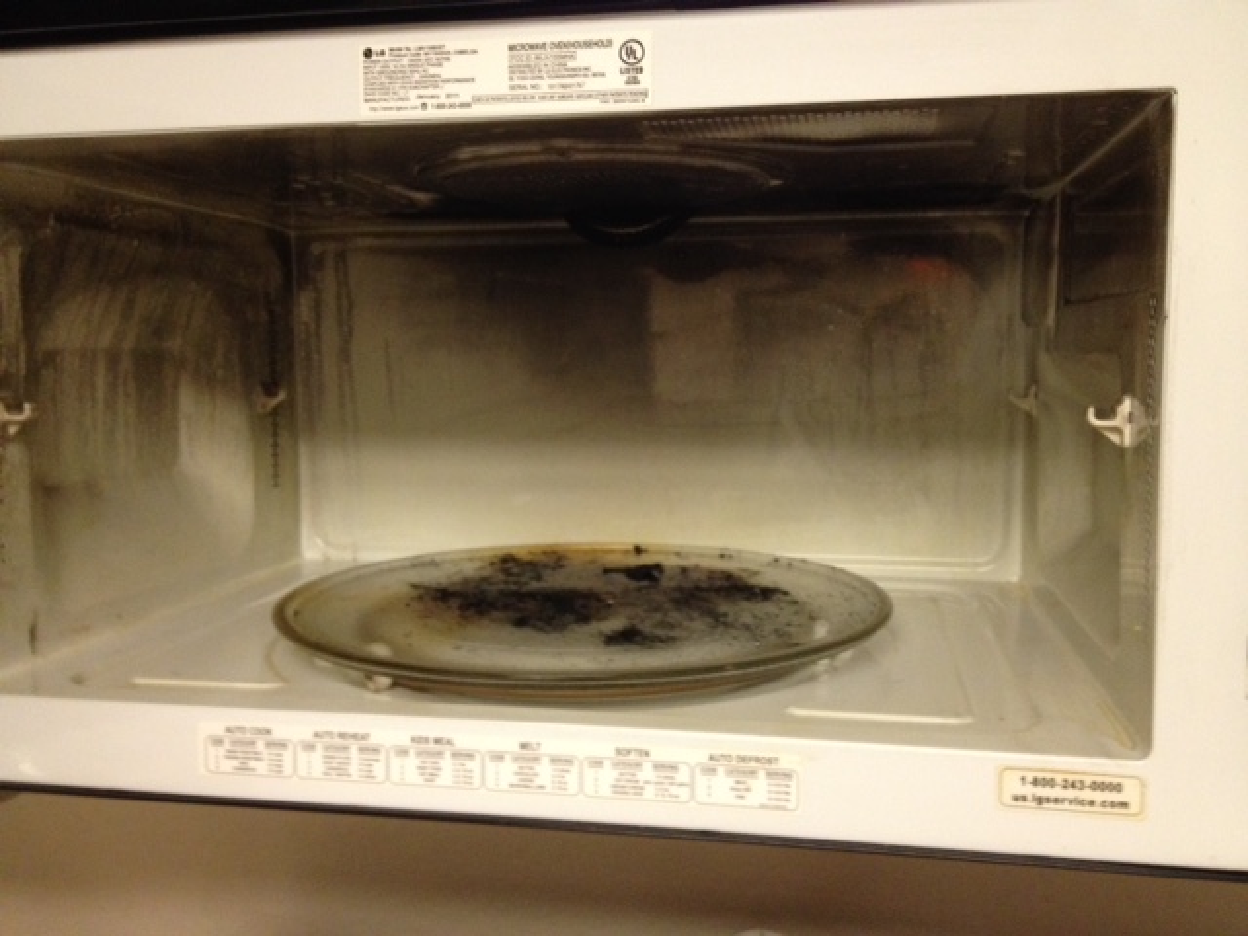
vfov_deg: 40.7
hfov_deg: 52.6
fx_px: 1262
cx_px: 624
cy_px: 468
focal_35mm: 35
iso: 250
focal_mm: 4.28
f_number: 2.4
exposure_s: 1/20
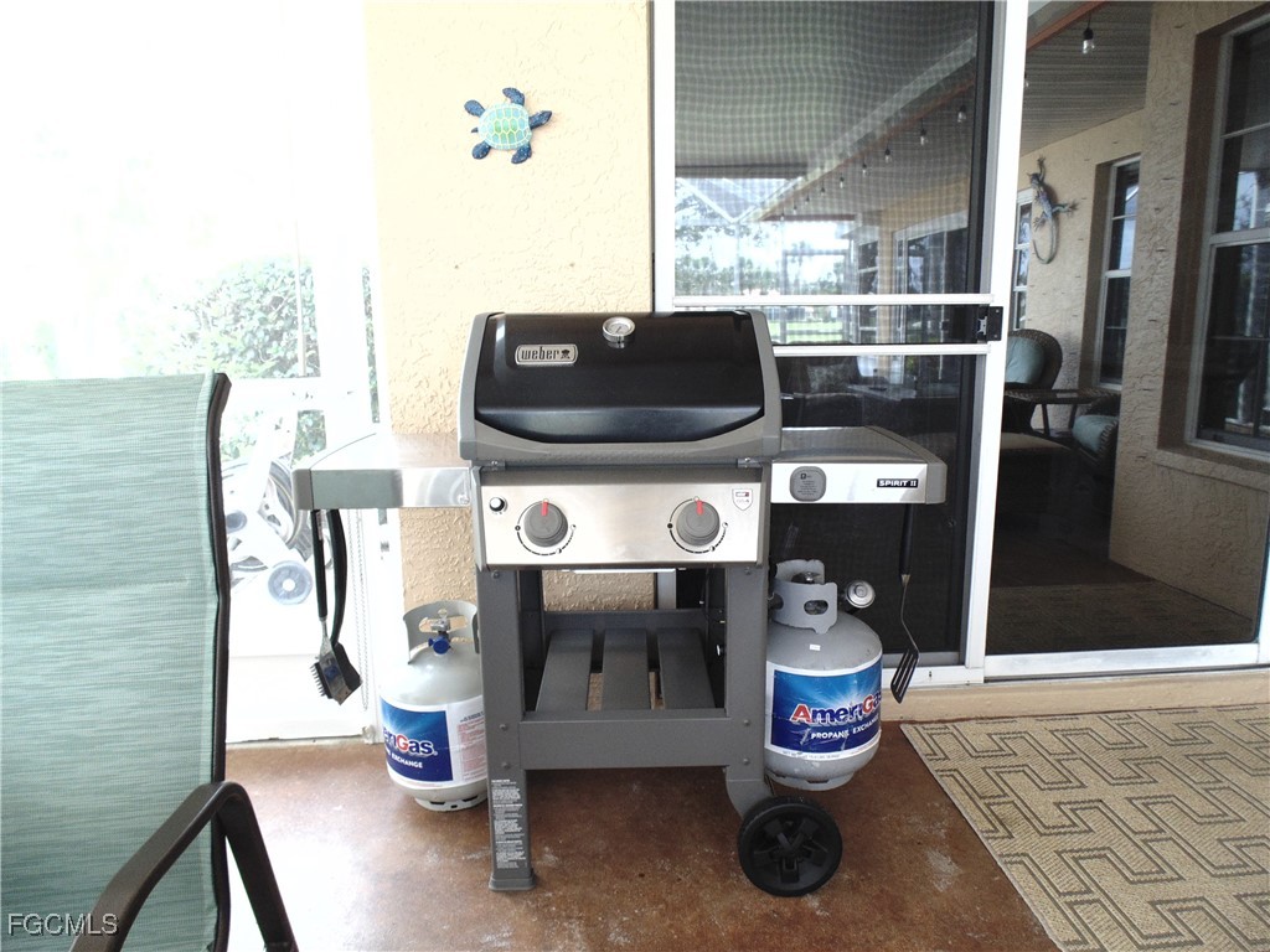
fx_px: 807
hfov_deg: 76.4
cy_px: 476
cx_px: 635
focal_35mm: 22
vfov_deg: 61.1
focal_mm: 4
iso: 100
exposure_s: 1/30
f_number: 3.1
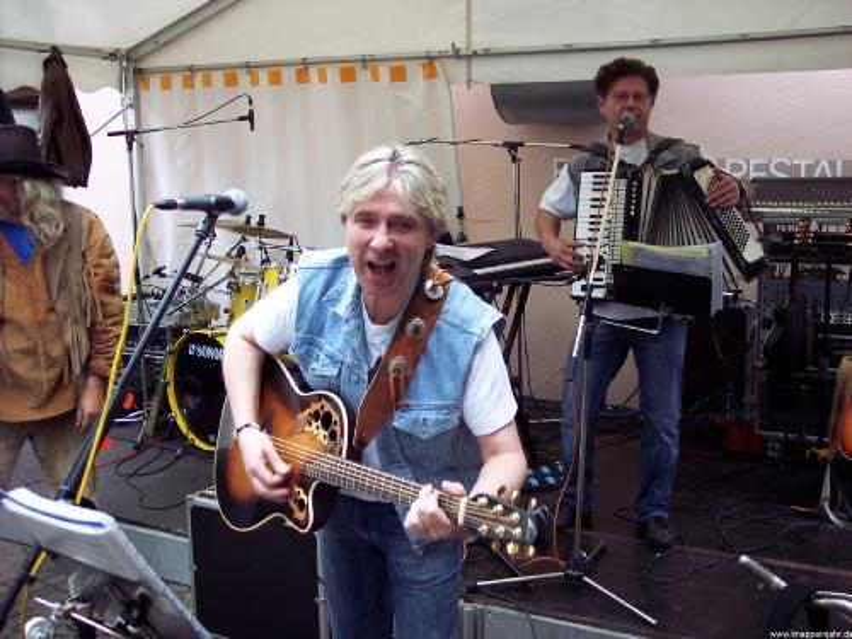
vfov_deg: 36.8
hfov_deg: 47.9
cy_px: 320
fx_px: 960
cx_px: 426
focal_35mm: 39
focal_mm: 8
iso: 100
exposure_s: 1/90
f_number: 2.8
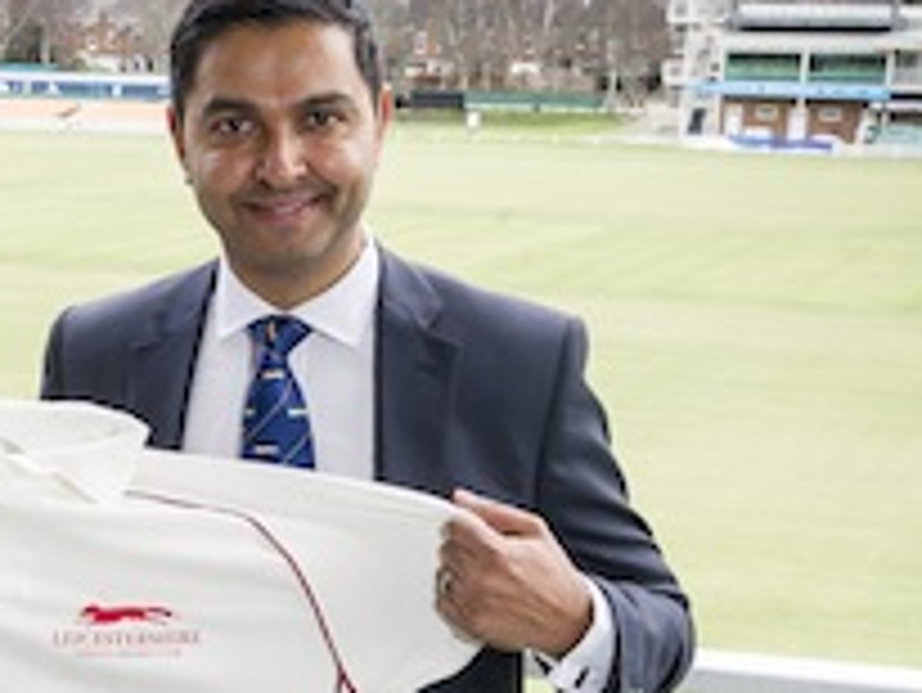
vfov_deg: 17.4
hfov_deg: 22.5
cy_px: 587
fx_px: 2239
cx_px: 40
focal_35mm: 84
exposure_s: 1/200
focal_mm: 32
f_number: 11
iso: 1600
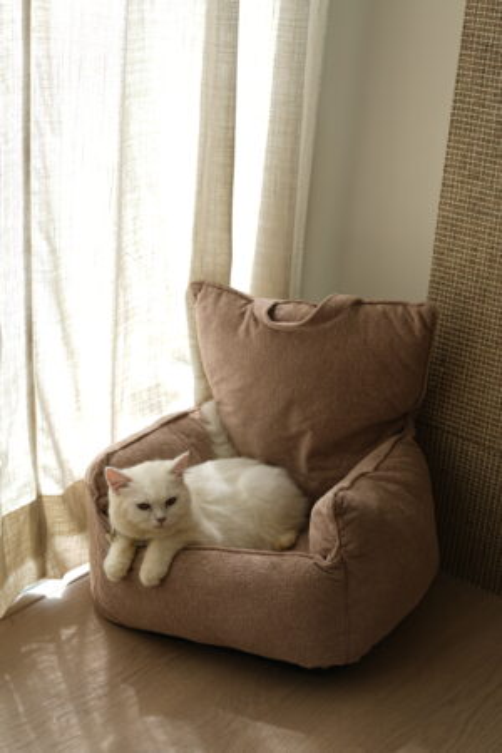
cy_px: 376
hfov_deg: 27.0
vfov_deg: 39.6
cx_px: 251
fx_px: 1046
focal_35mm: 50
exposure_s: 1/160
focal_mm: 50
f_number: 4
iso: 64
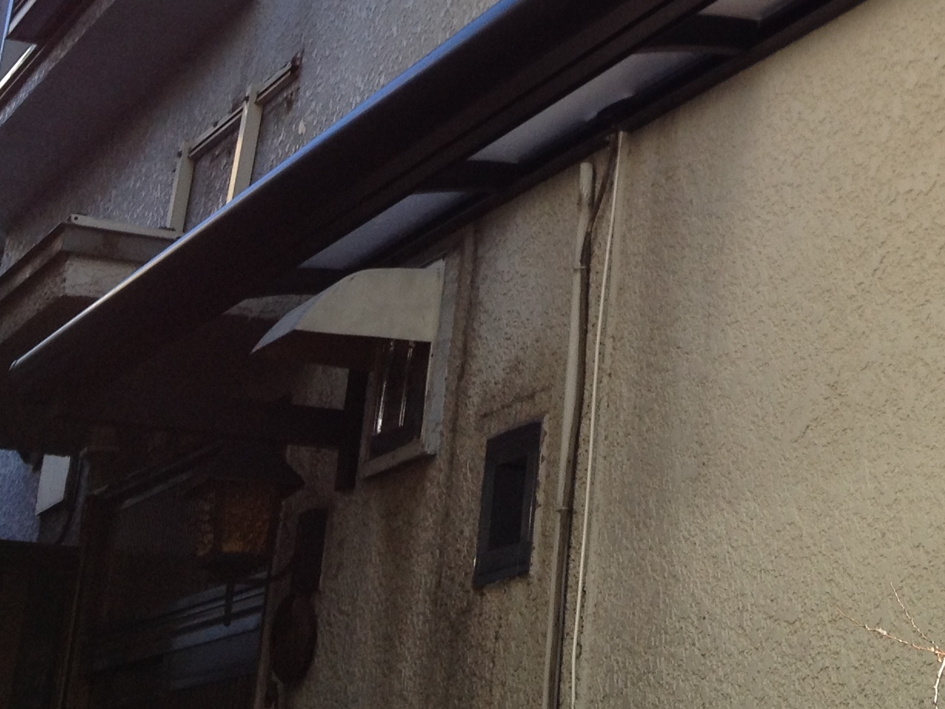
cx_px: 933
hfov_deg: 20.4
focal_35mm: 93
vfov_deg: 15.2
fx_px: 2539
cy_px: -179
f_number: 2.4
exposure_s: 1/383
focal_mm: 4.28
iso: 50
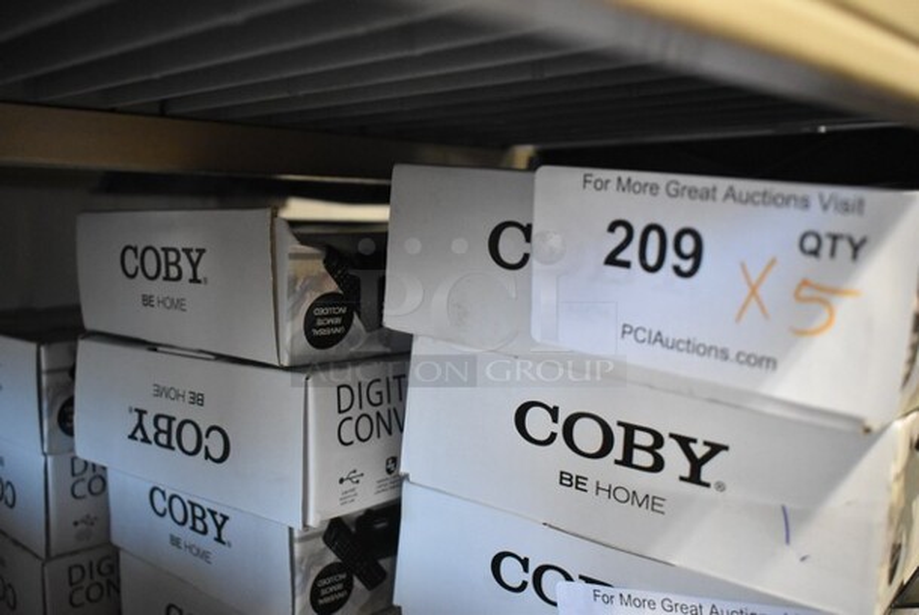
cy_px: 308
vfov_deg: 37.0
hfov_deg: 53.1
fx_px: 920
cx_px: 460
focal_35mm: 36
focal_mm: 24
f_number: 3.8
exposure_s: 1/125
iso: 3600
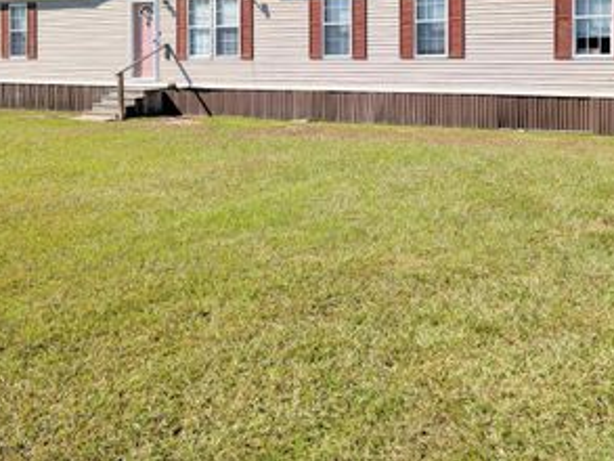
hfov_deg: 45.0
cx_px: 415
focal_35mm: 41
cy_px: 69
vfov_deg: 33.7
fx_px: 728
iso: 23
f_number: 1.68
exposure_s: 1/1458
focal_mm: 6.9
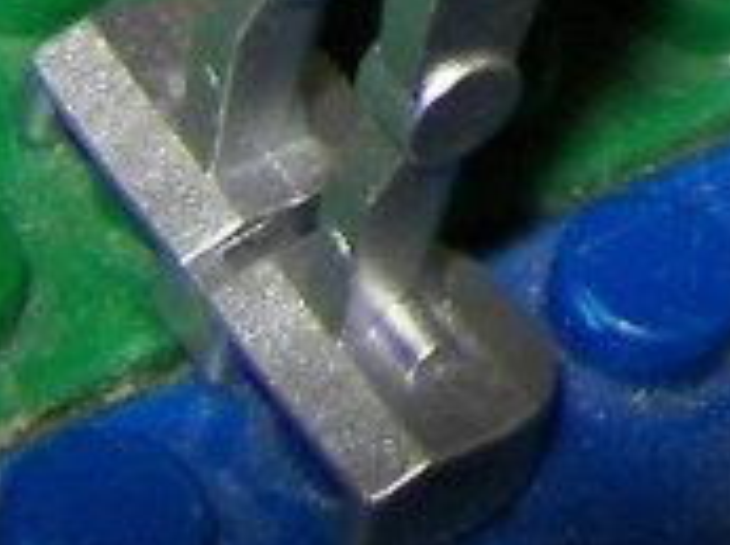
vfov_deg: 5.1
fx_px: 5619
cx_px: 1844
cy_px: -1373
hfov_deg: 7.0
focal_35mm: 267
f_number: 2.8
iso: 100
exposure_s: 1/30
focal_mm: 6
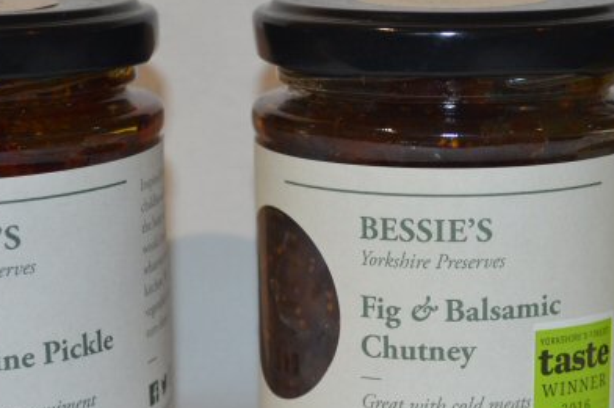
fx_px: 2214
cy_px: 246
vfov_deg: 10.5
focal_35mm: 130
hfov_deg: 15.7
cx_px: 459
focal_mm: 34
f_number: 5
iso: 800
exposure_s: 1/60
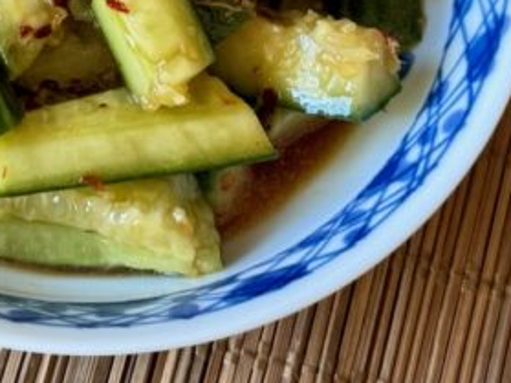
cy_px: -81
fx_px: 1948
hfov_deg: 14.8
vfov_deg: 11.0
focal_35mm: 132
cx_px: 51
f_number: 1.78
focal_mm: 6.86
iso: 250
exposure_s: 1/60
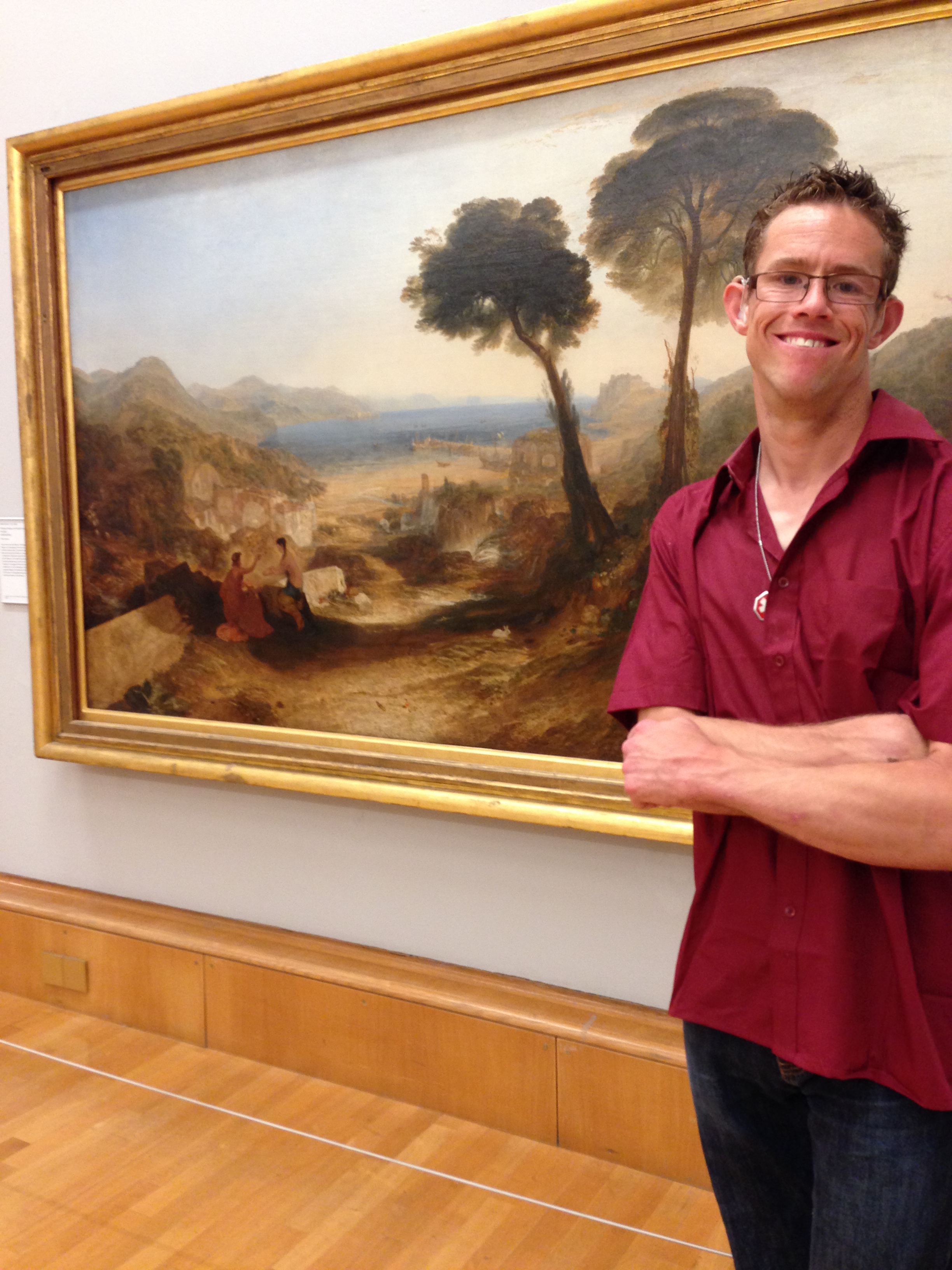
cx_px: 476
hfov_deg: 42.9
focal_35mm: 33
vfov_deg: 55.4
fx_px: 1210
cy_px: 635
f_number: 2.4
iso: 160
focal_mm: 4.12
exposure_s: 1/20
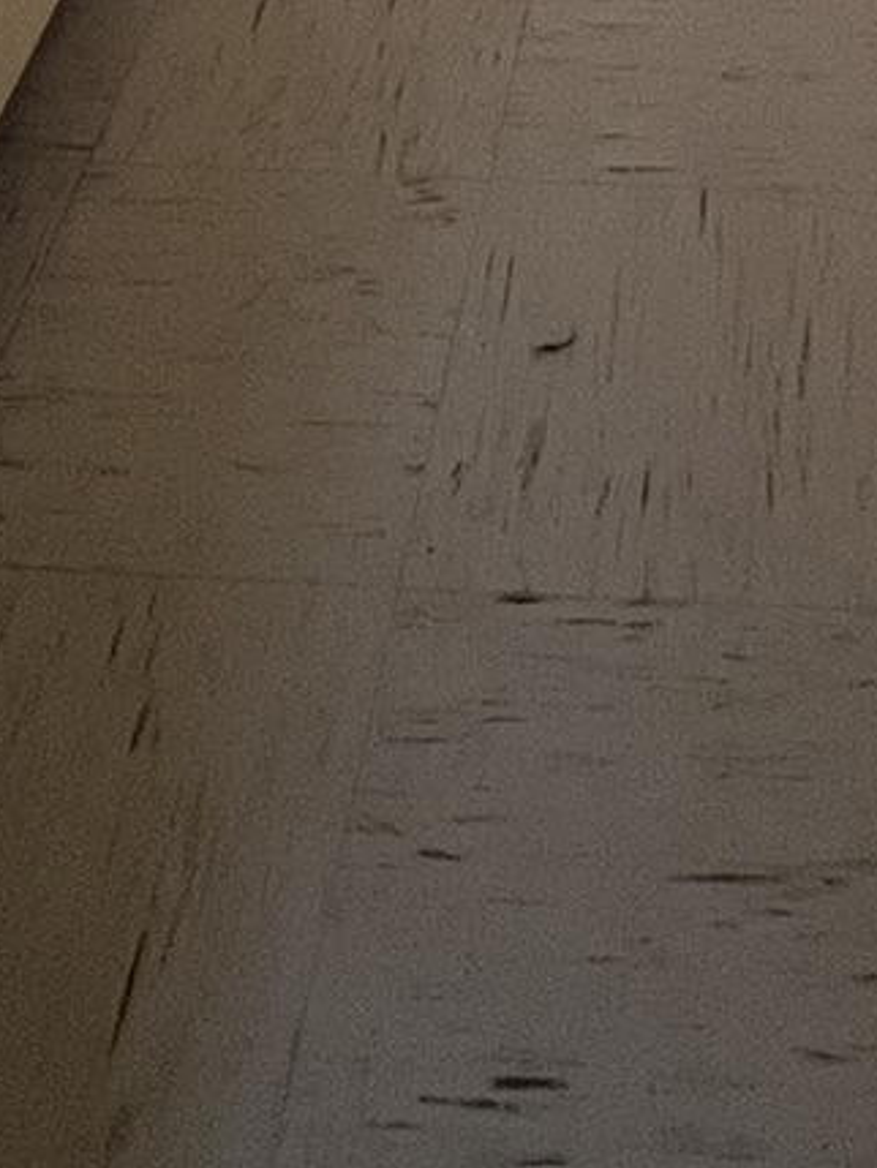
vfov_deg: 19.0
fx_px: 2093
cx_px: 765
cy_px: -1160
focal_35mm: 62
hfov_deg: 23.1
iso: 200
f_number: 1.8
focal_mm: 1.57
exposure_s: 1/99
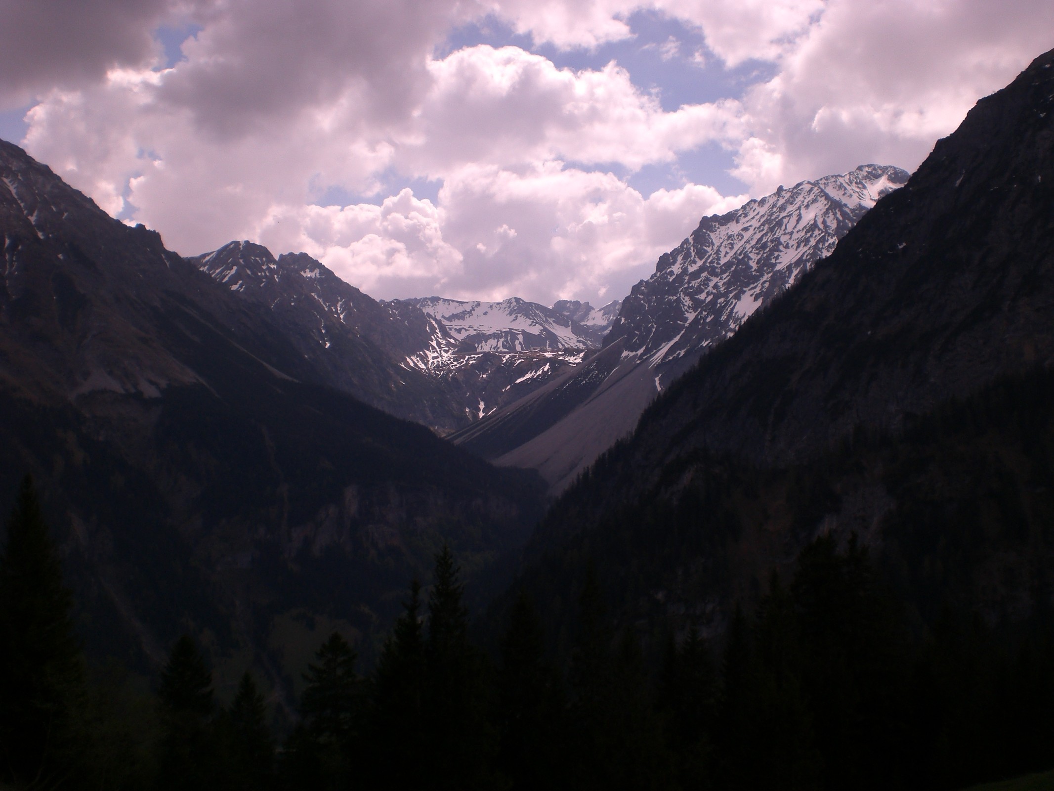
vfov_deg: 37.7
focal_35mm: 38
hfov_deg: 49.0
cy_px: 396
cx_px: 527
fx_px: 1157
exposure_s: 1/1250
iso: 50
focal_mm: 6.3
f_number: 4.4
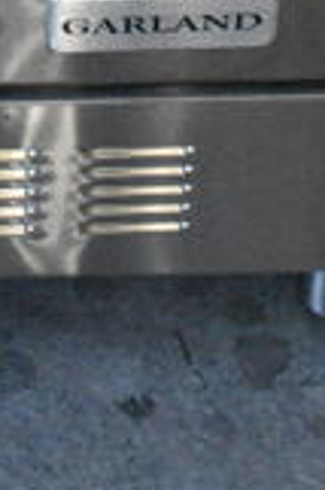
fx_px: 2076
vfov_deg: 11.9
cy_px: -510
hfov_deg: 8.7
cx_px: -207
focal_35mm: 153
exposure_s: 1/160
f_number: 6.3
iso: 6400
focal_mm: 18
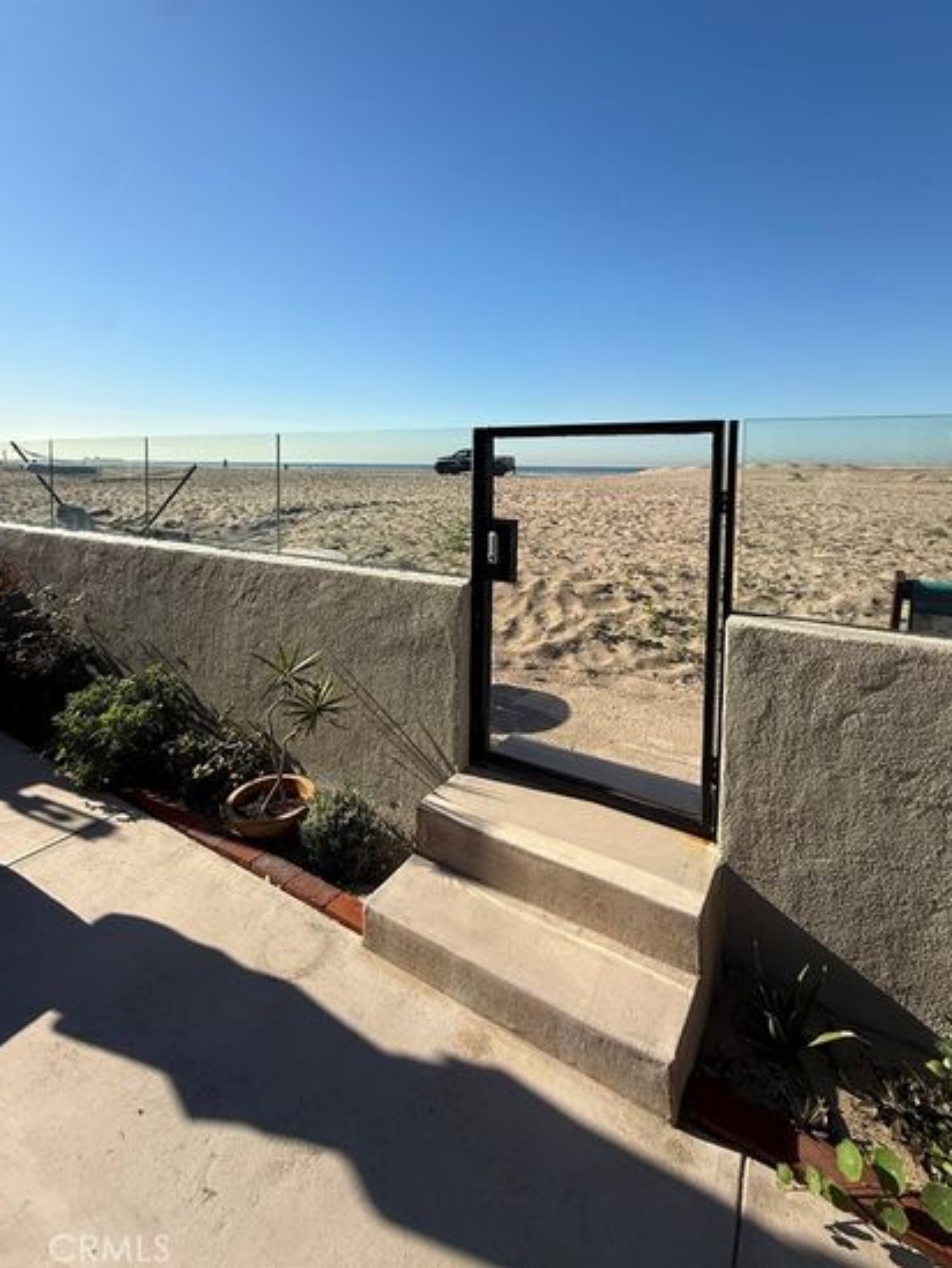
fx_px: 623
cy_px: 500
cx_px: 474
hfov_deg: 74.8
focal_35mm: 17
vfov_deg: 89.7
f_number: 2.2
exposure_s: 1/2506
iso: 50
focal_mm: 2.22
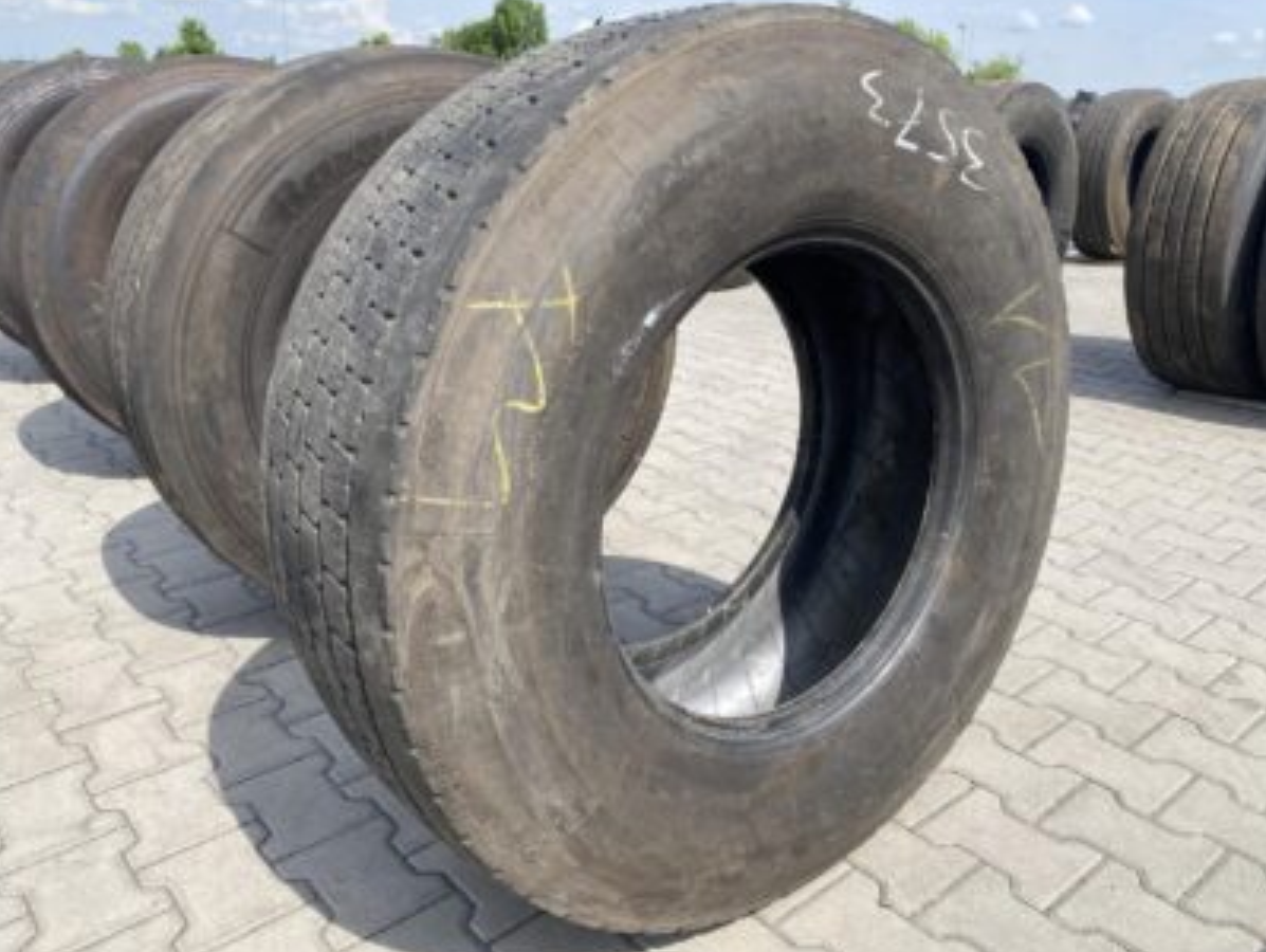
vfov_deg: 49.8
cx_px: 666
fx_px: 1025
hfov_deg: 63.4
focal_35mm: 28
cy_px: 465
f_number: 1.8
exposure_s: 1/1701
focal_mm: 4.25
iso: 32
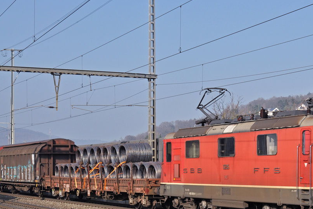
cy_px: 135
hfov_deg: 22.7
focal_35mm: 89
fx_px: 774
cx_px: 217
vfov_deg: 15.3
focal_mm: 40
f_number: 5.6
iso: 250
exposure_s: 1/1000
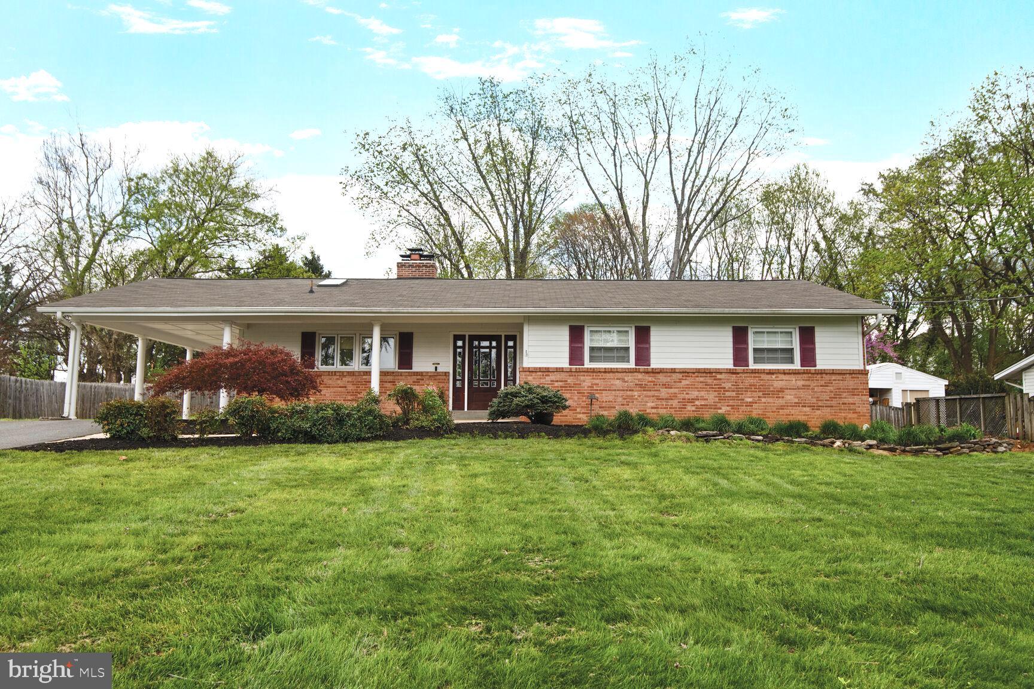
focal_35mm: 26
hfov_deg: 69.4
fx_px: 747
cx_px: 517
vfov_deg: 49.6
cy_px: 344
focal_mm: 26
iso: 200
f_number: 8
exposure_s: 1/320
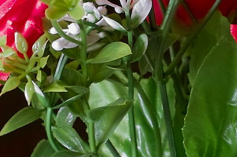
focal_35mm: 304
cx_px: 218
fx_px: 2000
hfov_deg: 6.8
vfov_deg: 4.5
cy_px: 100
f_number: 5.6
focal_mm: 30
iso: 50
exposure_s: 13
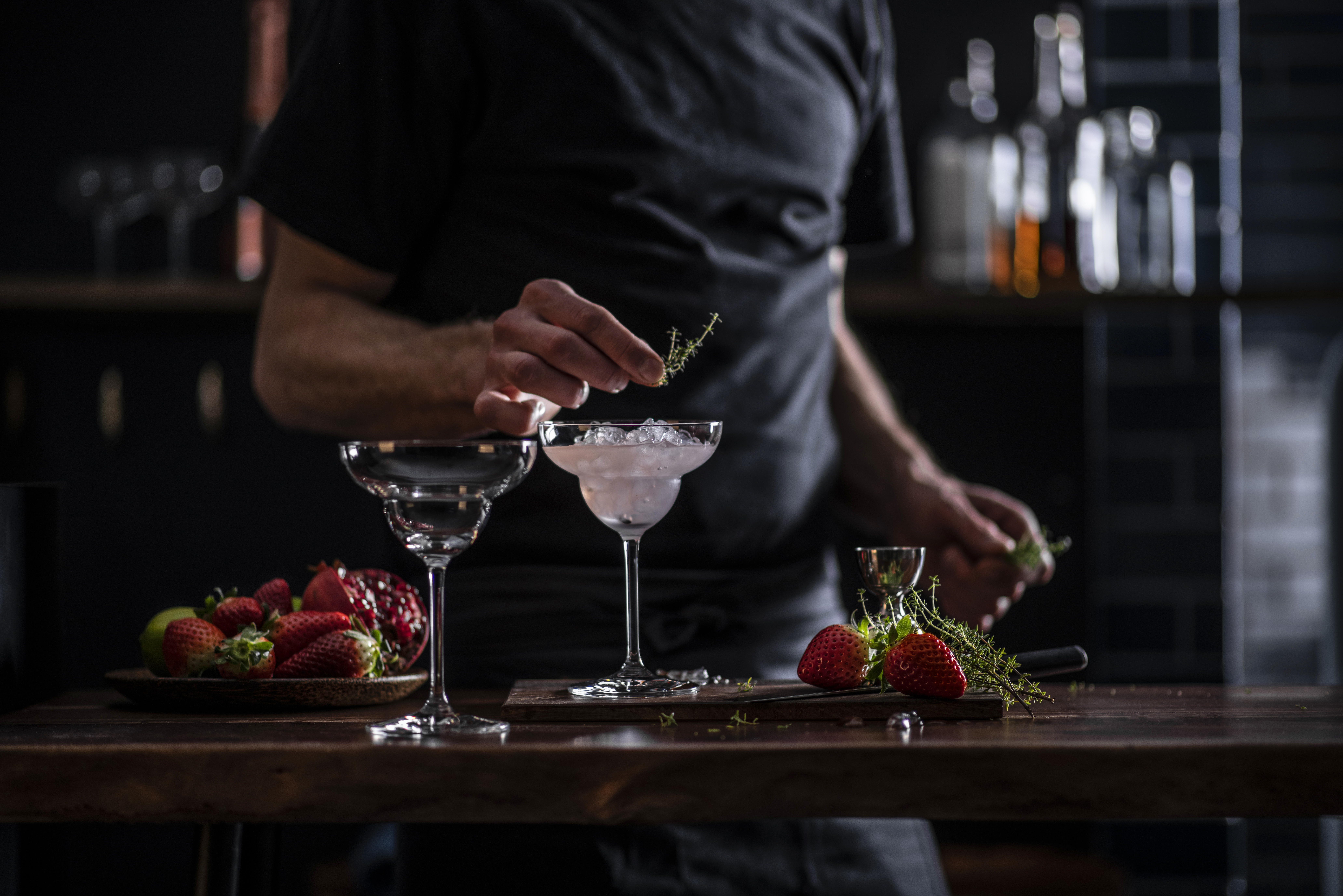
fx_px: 3171
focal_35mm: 85
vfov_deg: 16.1
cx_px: 672
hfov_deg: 23.9
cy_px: 448
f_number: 1.8
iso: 100
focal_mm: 85
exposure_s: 1/160
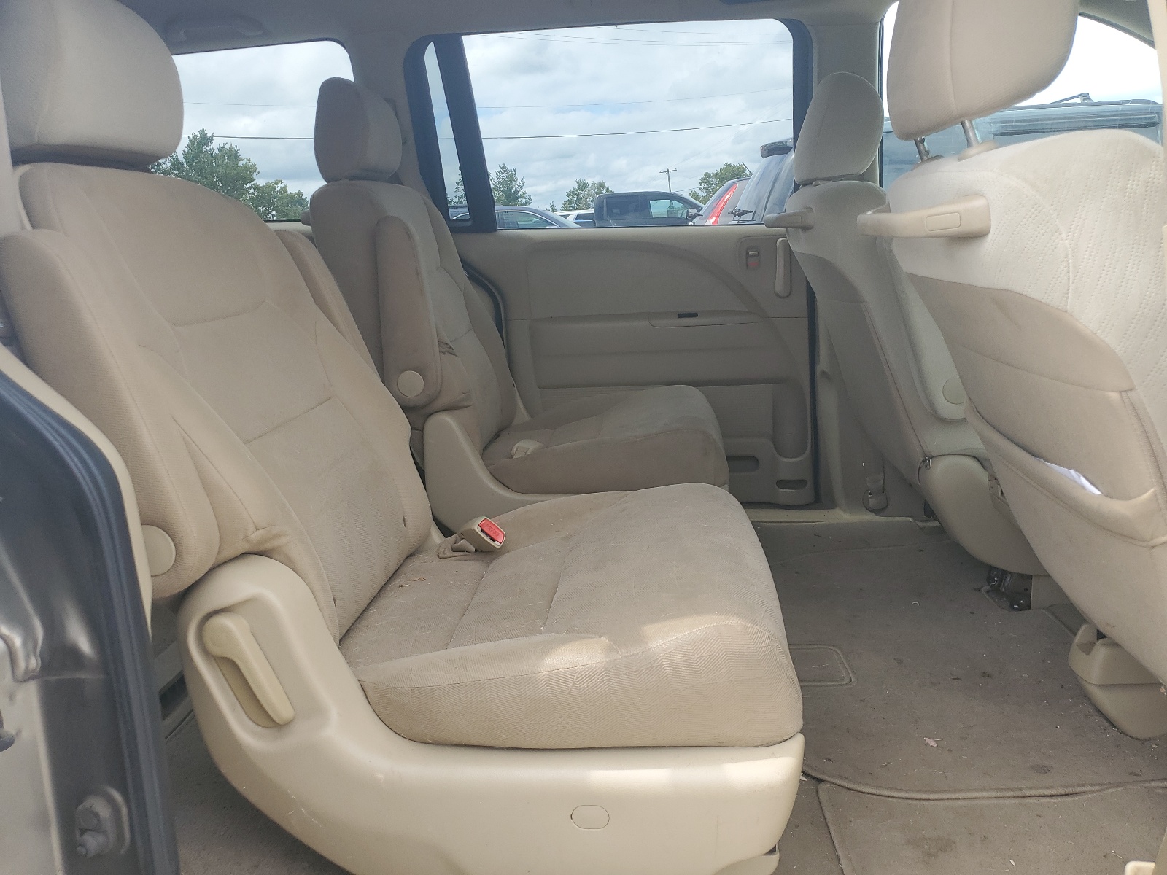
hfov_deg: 67.3
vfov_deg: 53.1
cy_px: 438
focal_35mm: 26
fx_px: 877
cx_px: 584
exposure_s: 1/625
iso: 50
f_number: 1.5
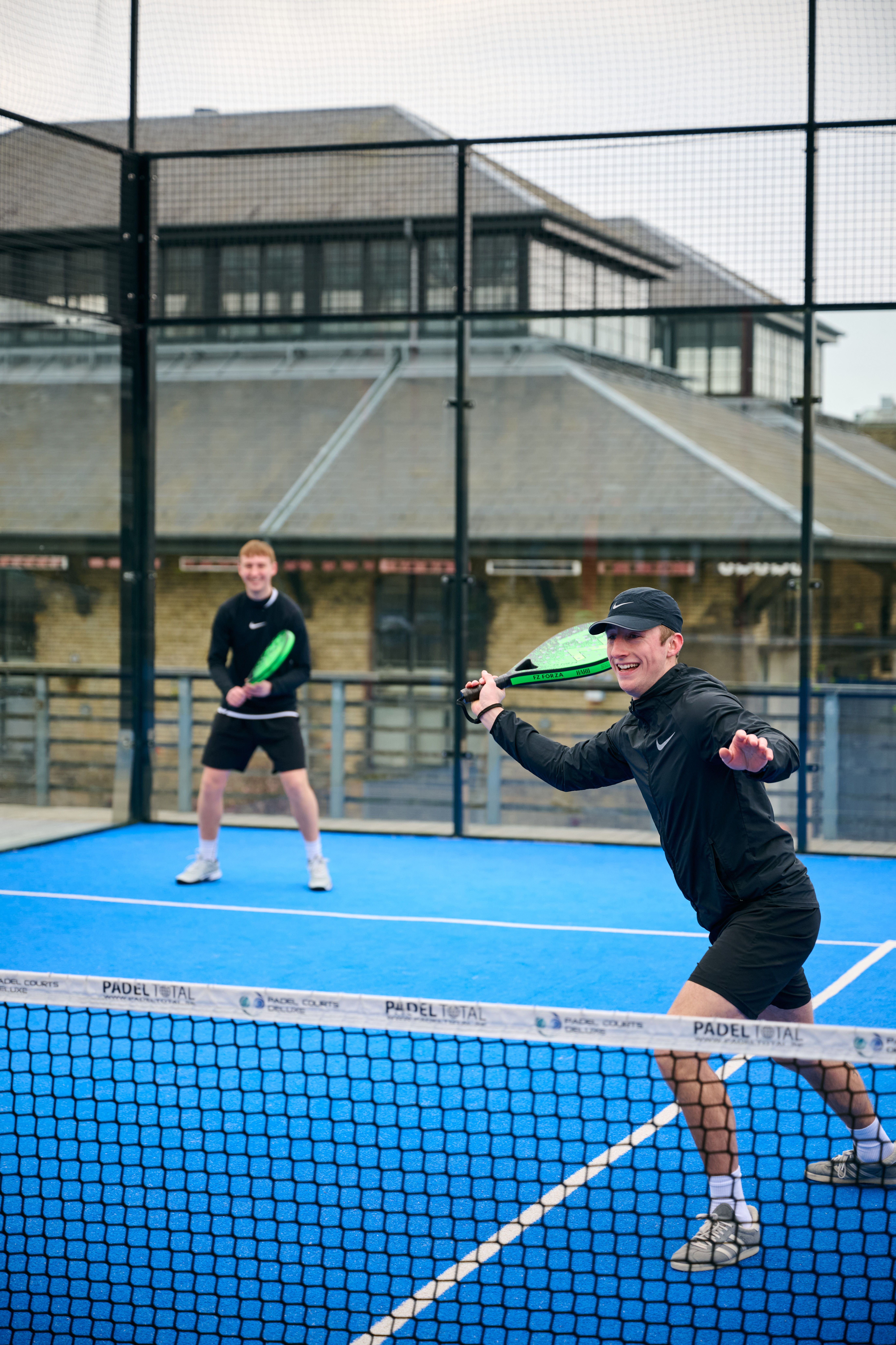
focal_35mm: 70
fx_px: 2613
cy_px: 672
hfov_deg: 19.5
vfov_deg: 28.8
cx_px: 448
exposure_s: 1/640
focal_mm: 70
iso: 400
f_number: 2.8
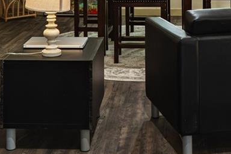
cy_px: -76
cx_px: 135
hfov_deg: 25.3
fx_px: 513
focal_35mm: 80
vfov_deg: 15.7
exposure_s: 1/60
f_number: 4
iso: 800
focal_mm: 10
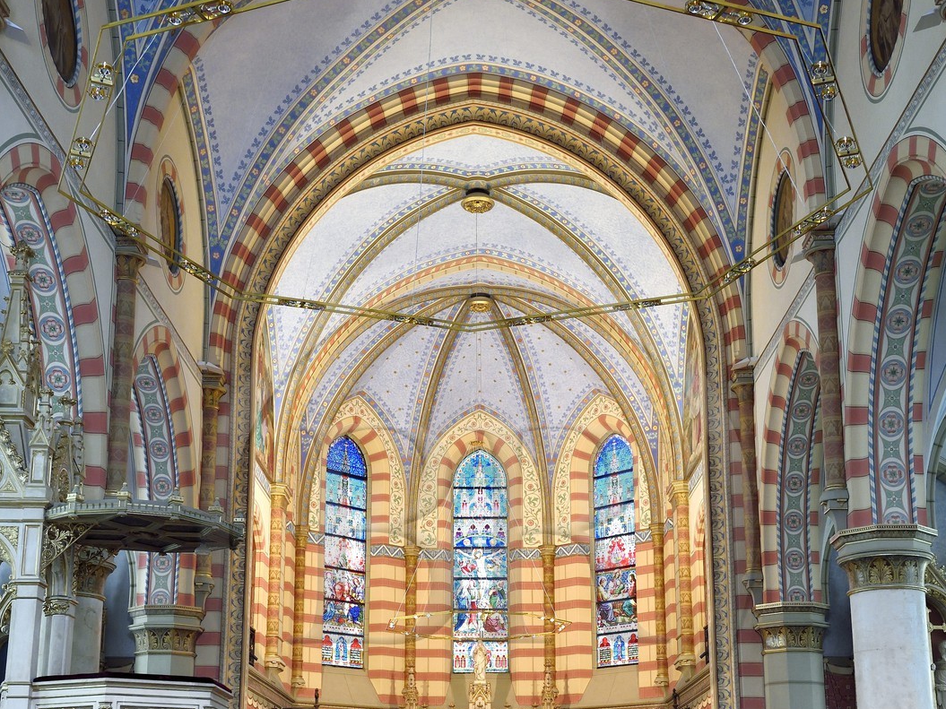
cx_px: 476
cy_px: 534
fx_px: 1394
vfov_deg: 28.1
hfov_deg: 37.5
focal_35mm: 51
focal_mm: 35
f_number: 4.5
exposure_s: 1/80
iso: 1600
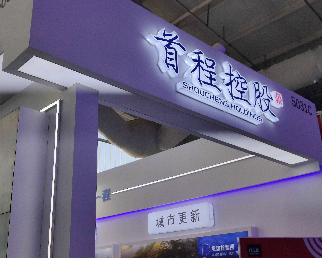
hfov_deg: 45.8
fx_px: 381
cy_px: 130
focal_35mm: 40
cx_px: 152
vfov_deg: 37.3
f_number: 1.75
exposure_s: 1/772
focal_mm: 4.75
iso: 112
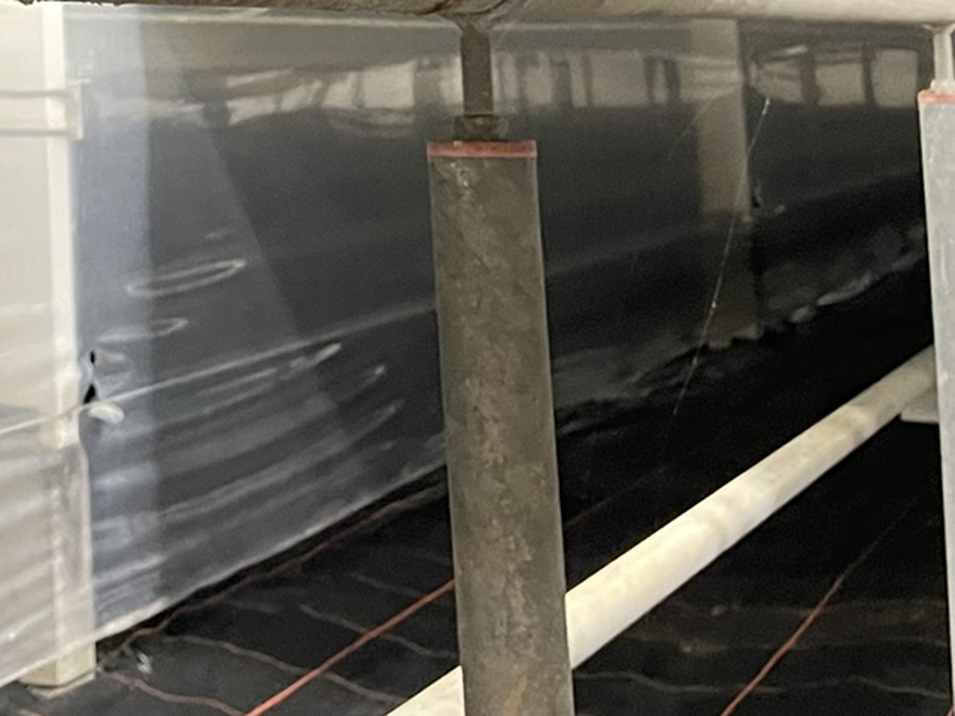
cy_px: -246
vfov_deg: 17.2
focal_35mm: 80
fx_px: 2207
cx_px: -457
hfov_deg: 20.9
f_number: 1.6
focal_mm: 5.1
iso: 640
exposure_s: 1/39
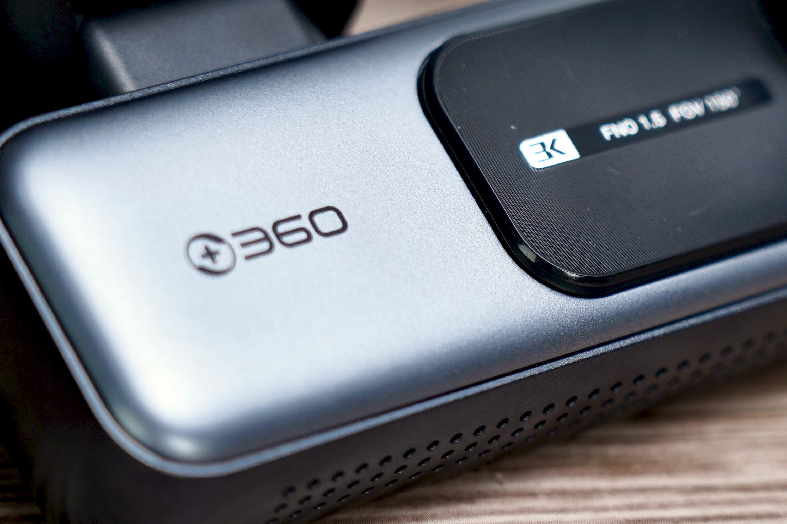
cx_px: 491
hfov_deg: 9.8
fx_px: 4590
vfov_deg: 6.5
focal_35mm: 210
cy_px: 215
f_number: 4
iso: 640
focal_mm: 105
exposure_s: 1/320
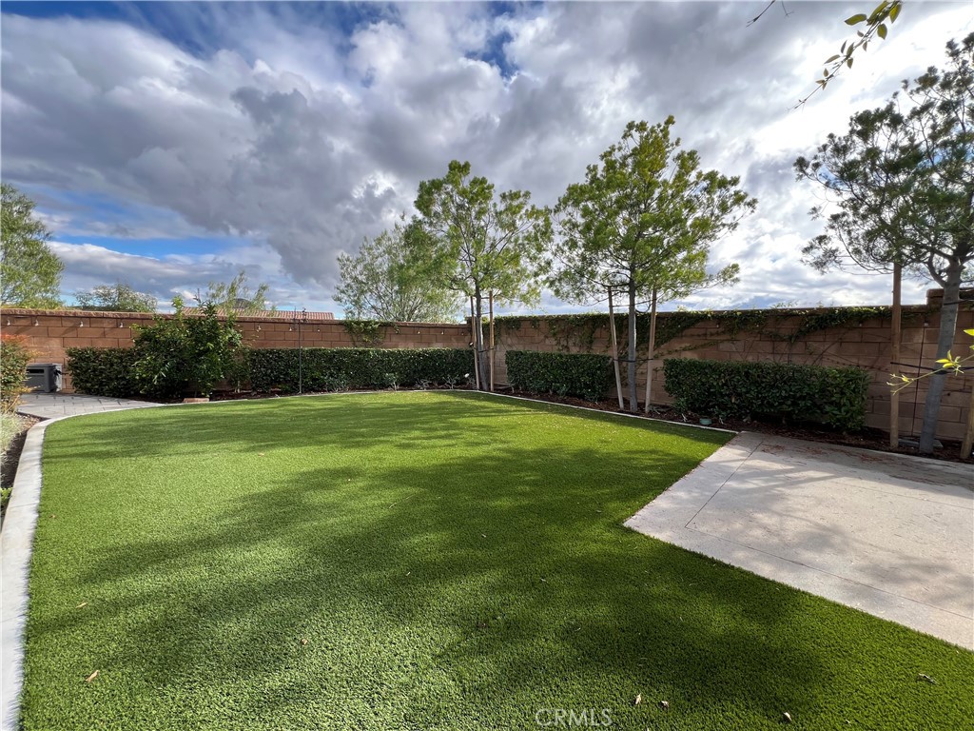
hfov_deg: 106.2
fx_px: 366
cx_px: 487
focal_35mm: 13
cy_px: 366
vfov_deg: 89.9
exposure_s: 1/494
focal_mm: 1.57
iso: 32
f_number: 1.8
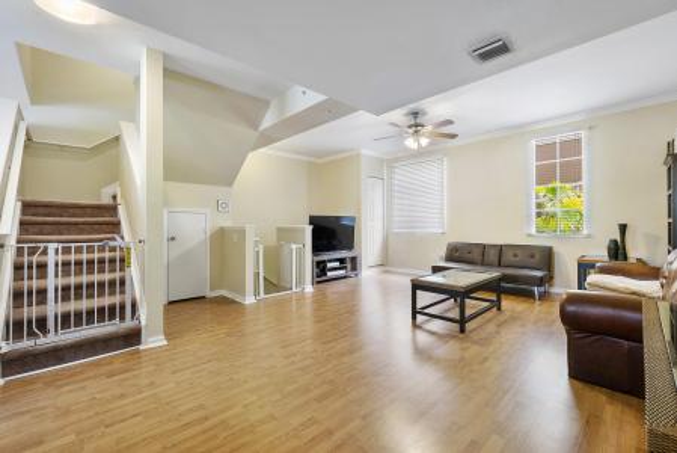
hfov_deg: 100.4
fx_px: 282
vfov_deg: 77.4
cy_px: 226
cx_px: 338
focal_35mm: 15
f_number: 6.3
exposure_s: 1/50
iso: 320
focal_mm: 10
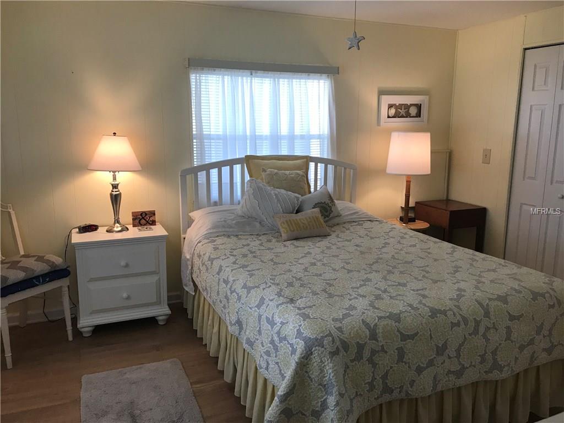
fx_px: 456
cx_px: 282
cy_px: 212
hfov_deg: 63.4
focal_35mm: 28
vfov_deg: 49.7
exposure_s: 1/30
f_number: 1.8
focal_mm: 3.99
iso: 25
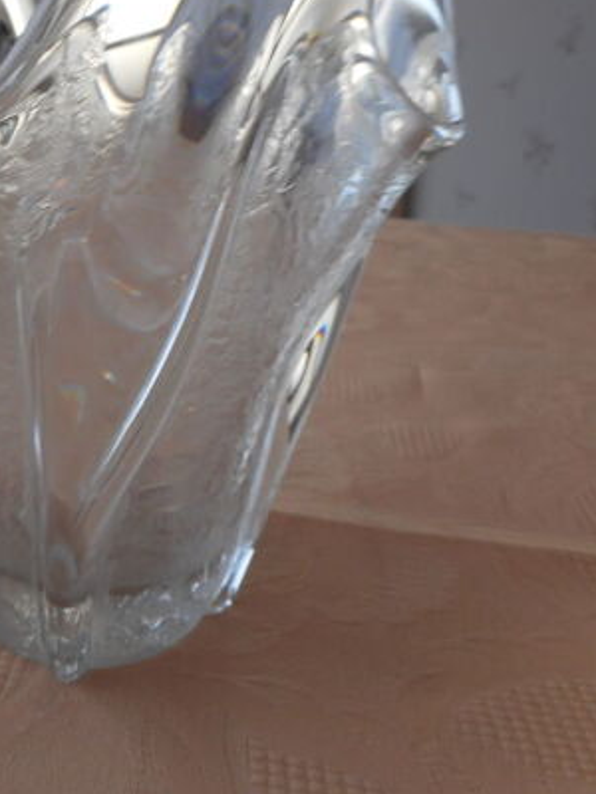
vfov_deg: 44.9
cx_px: 173
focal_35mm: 40
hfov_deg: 35.4
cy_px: 179
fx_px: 918
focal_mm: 4.5
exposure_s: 1/40
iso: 80
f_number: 3.7
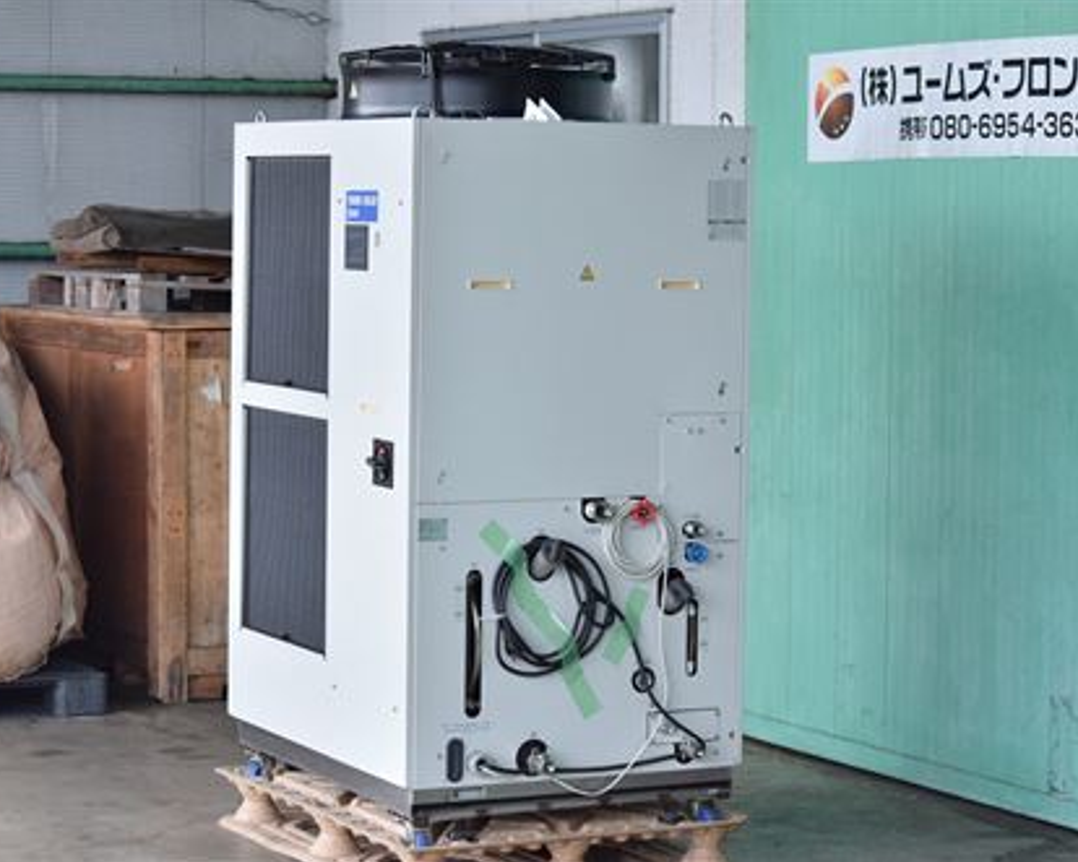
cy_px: 432
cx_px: 526
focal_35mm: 94
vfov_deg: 16.4
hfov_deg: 20.5
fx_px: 2985
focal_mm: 55
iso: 1250
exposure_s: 1/25
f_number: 6.3
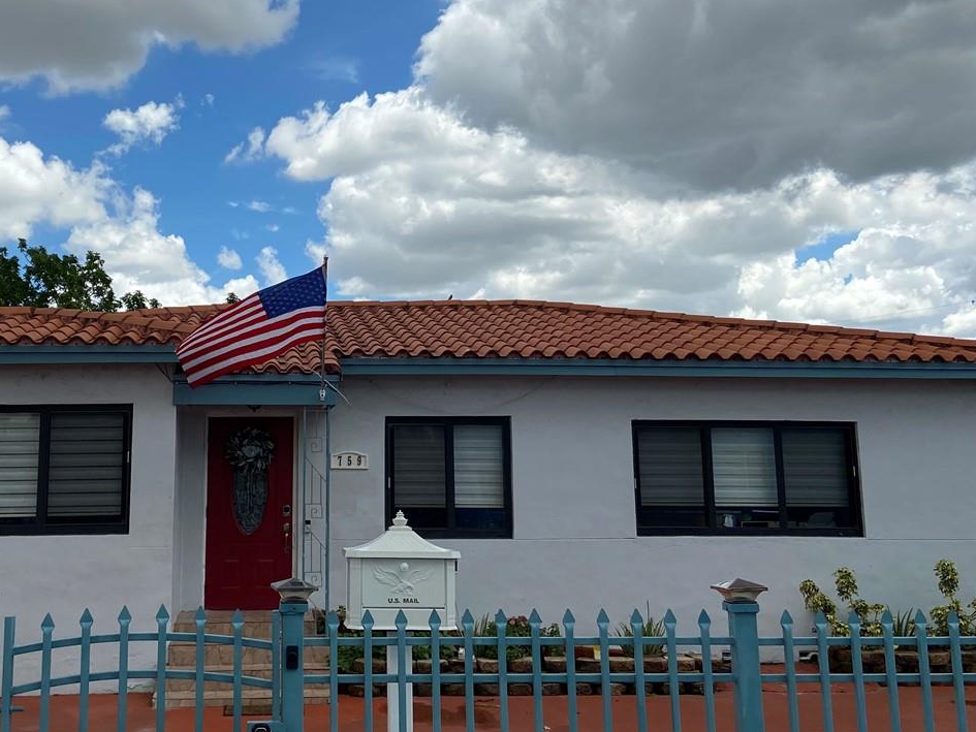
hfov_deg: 42.4
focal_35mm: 44
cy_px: 290
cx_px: 328
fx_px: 1241
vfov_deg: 32.8
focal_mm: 4.25
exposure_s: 1/4274
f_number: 1.8
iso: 32
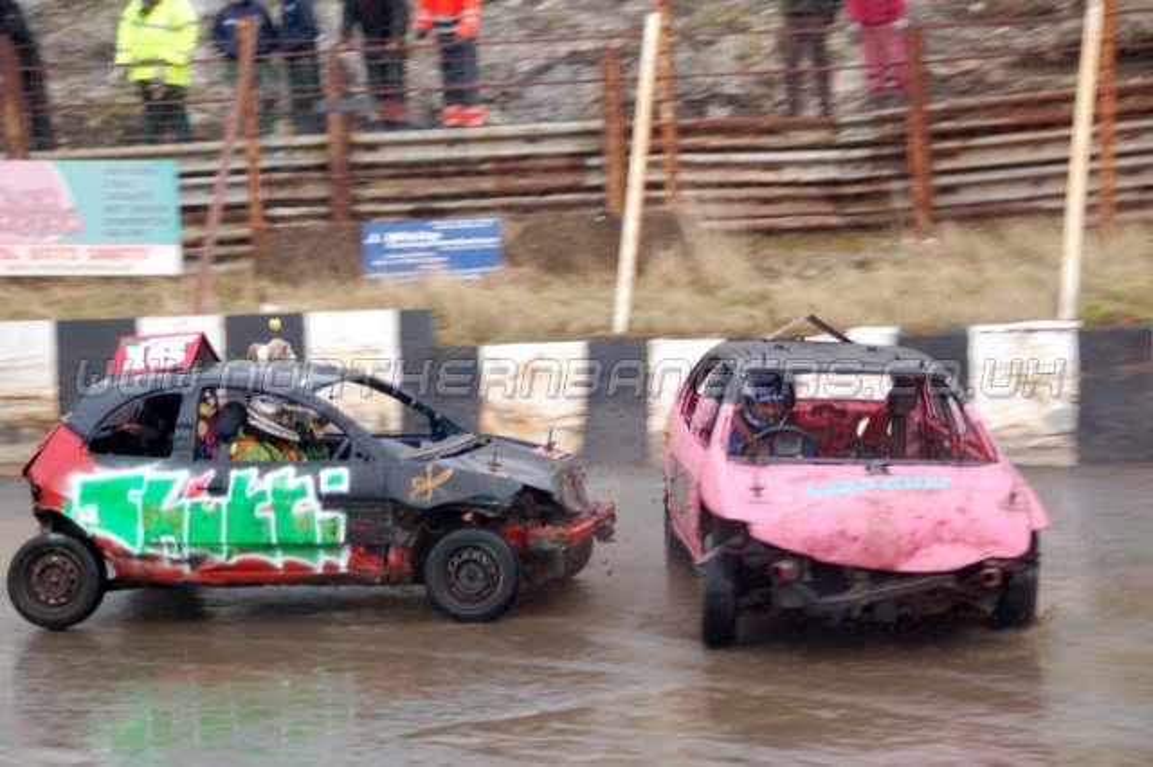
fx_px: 3121
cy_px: 384
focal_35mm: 98
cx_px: 576
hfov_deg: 20.9
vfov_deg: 14.0
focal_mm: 65
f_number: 5.3
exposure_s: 1/200
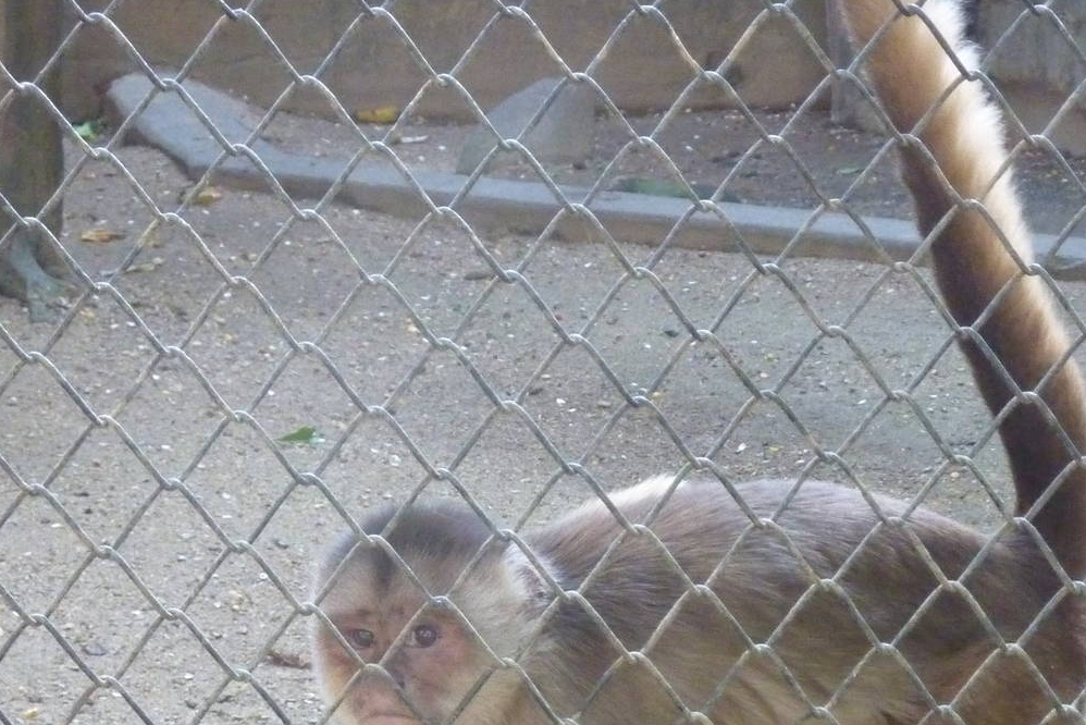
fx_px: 4828
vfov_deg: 8.6
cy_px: 561
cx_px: 656
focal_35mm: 160
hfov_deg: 12.8
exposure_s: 1/80
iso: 800
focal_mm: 15.8
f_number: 4.3
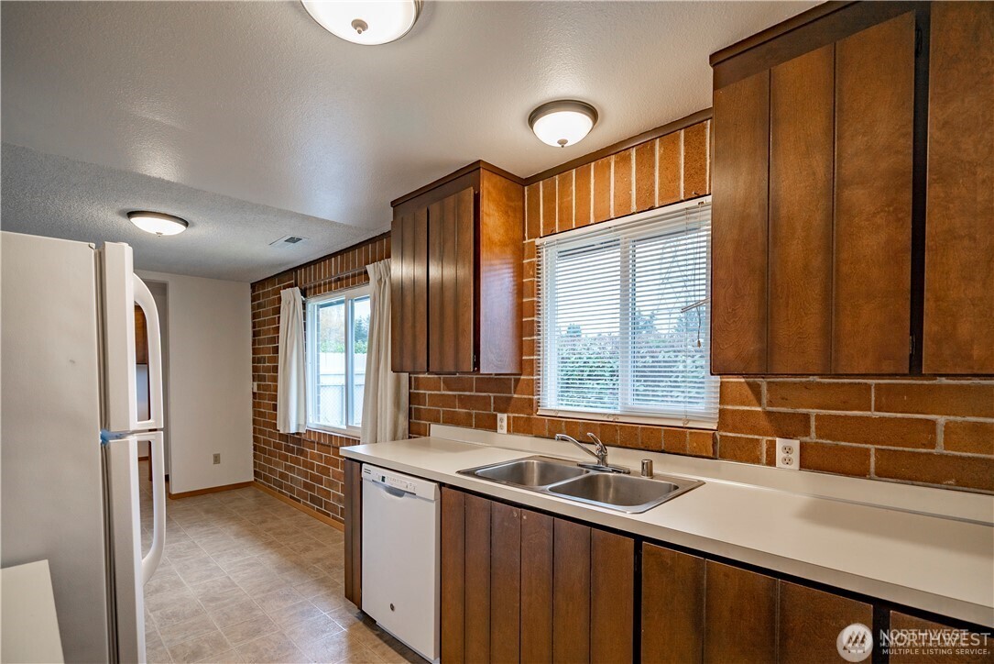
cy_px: 332
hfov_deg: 96.7
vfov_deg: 73.8
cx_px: 497
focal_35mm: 16
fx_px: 442
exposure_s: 1/40
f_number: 5
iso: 200
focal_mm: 16
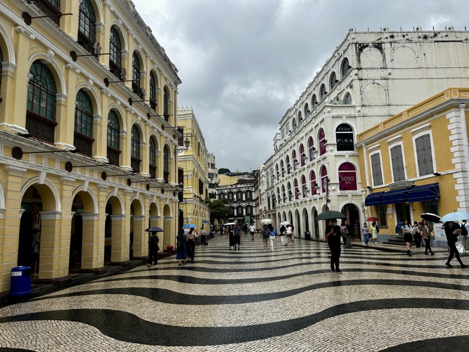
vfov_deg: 53.1
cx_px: 234
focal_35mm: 26
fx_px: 352
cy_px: 176
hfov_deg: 67.3
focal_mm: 5.7
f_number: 1.5
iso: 50
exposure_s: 1/3968
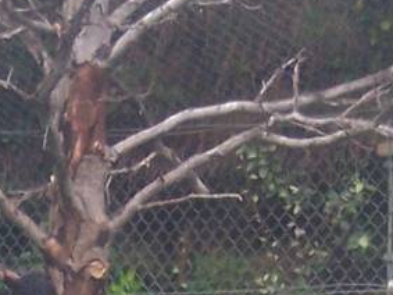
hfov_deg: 3.9
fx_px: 5720
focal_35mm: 504
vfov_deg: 2.9
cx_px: -8
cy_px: 547
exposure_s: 1/180
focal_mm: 14.8
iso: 140
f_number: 4.8
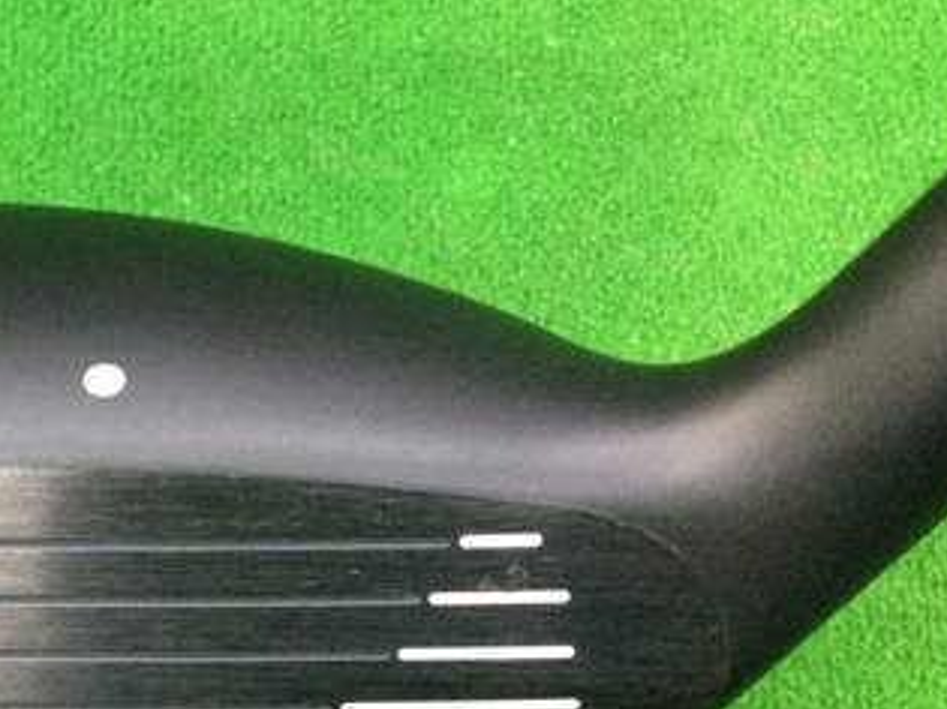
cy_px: 382
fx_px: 1723
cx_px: 114
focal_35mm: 63
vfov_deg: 23.3
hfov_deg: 29.6
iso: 200
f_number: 2.4
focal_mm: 3.3
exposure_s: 1/20
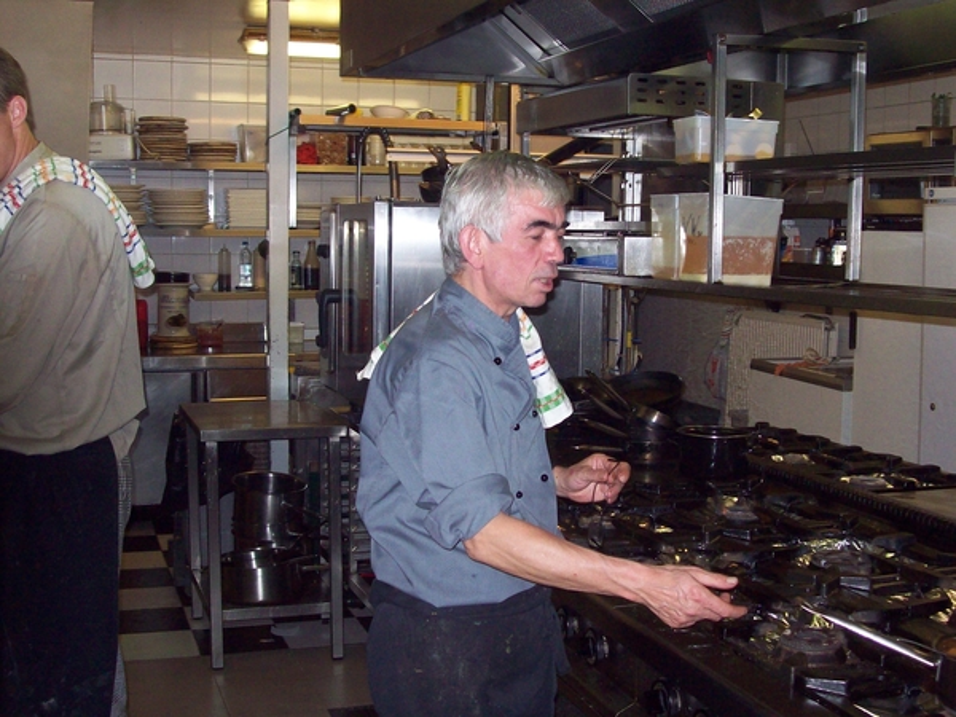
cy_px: 358
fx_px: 1243
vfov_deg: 32.2
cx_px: 478
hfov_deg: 42.1
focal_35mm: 45
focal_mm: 7.6
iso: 200
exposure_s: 1/73.6
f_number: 3
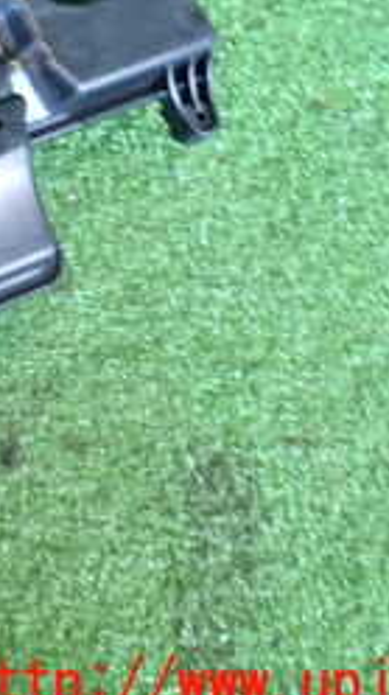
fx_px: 1214
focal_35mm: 66
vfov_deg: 30.7
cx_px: -246
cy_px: 90
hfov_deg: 16.2
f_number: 2
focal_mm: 4.5
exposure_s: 1/30
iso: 250
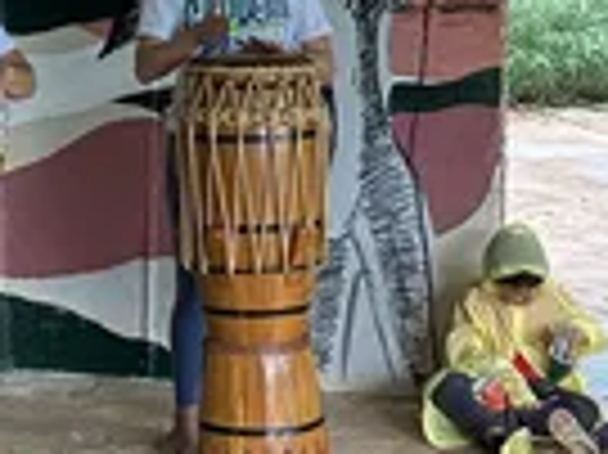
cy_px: 103
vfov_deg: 9.6
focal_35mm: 154
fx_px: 2702
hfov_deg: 12.7
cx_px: 68
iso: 64
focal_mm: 5.7
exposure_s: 1/120
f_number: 1.5
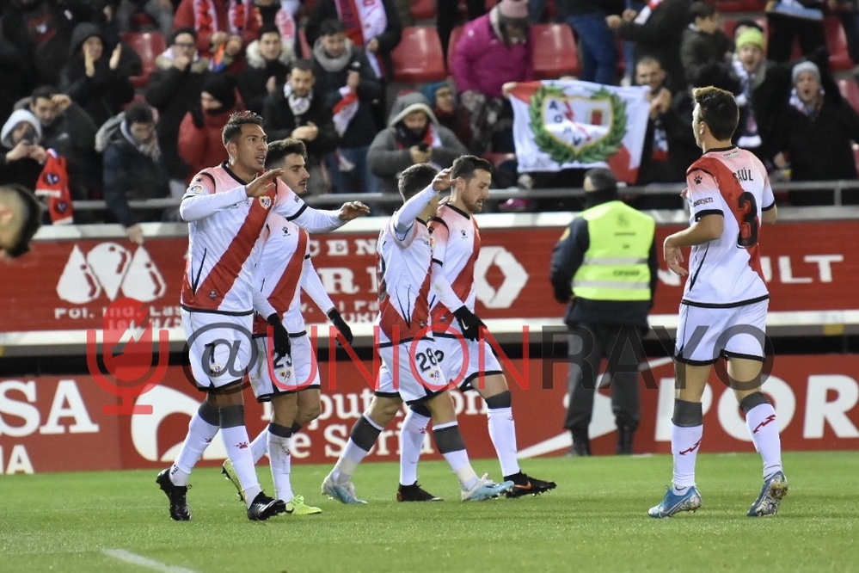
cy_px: 286
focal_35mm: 300
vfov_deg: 4.6
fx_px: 7158
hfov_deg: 6.9
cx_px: 430
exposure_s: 1/1250
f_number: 3.2
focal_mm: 200
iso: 3200
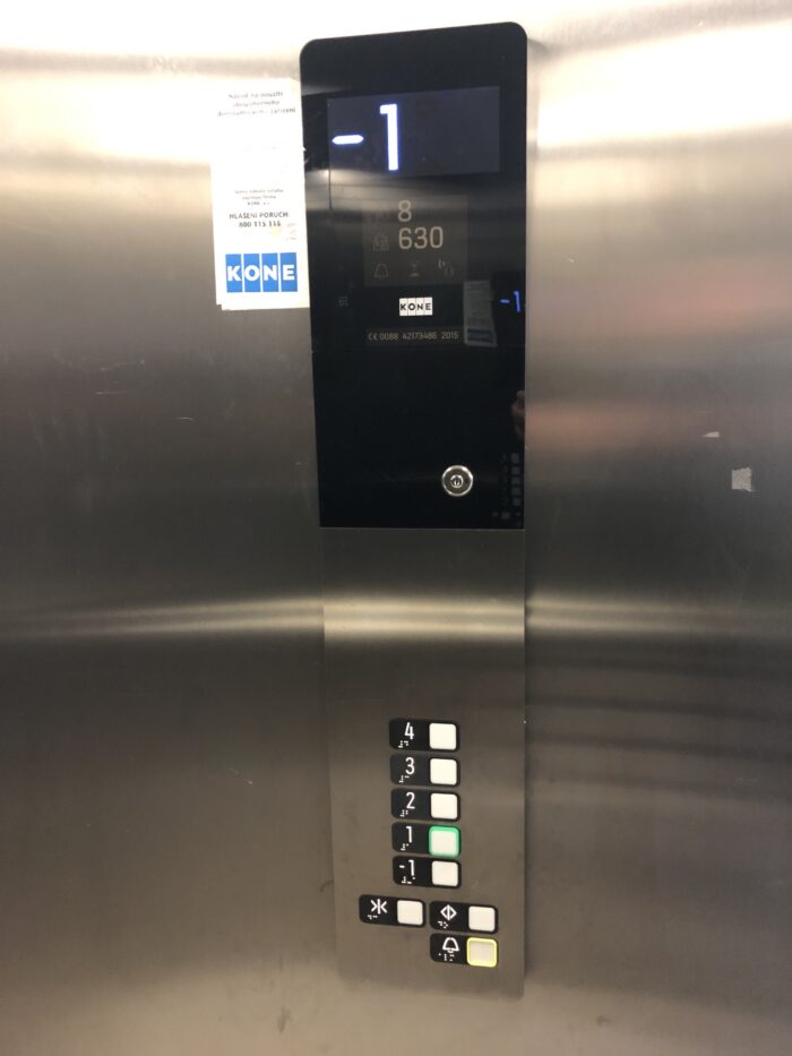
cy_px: 528
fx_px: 854
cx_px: 396
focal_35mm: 28
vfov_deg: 63.4
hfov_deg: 49.8
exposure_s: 1/4
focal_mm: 3.99
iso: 80
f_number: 1.8
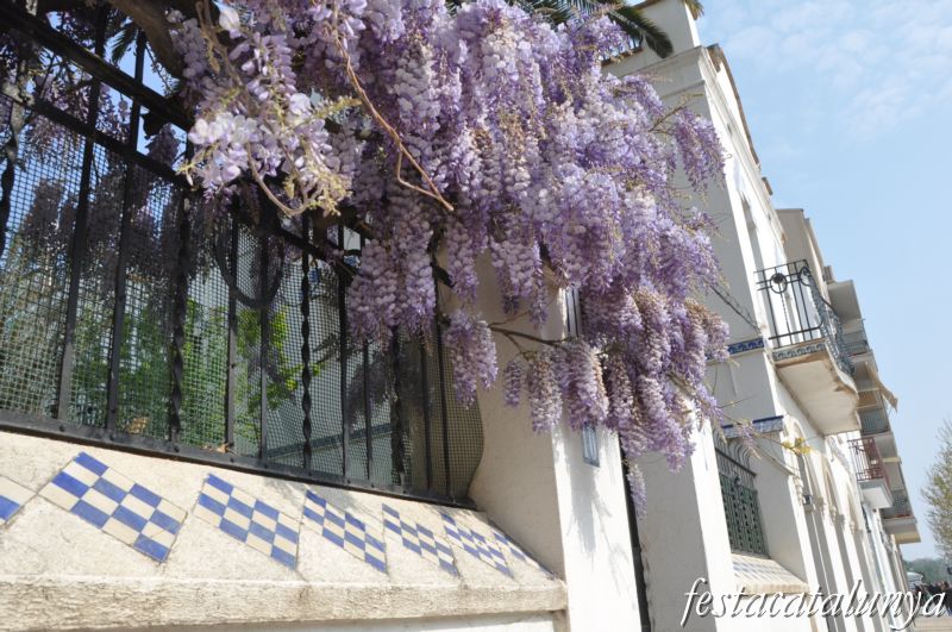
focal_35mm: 30
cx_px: 476
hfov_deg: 62.0
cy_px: 316
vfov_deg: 43.5
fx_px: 792
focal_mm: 20
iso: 500
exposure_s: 1/500
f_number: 11
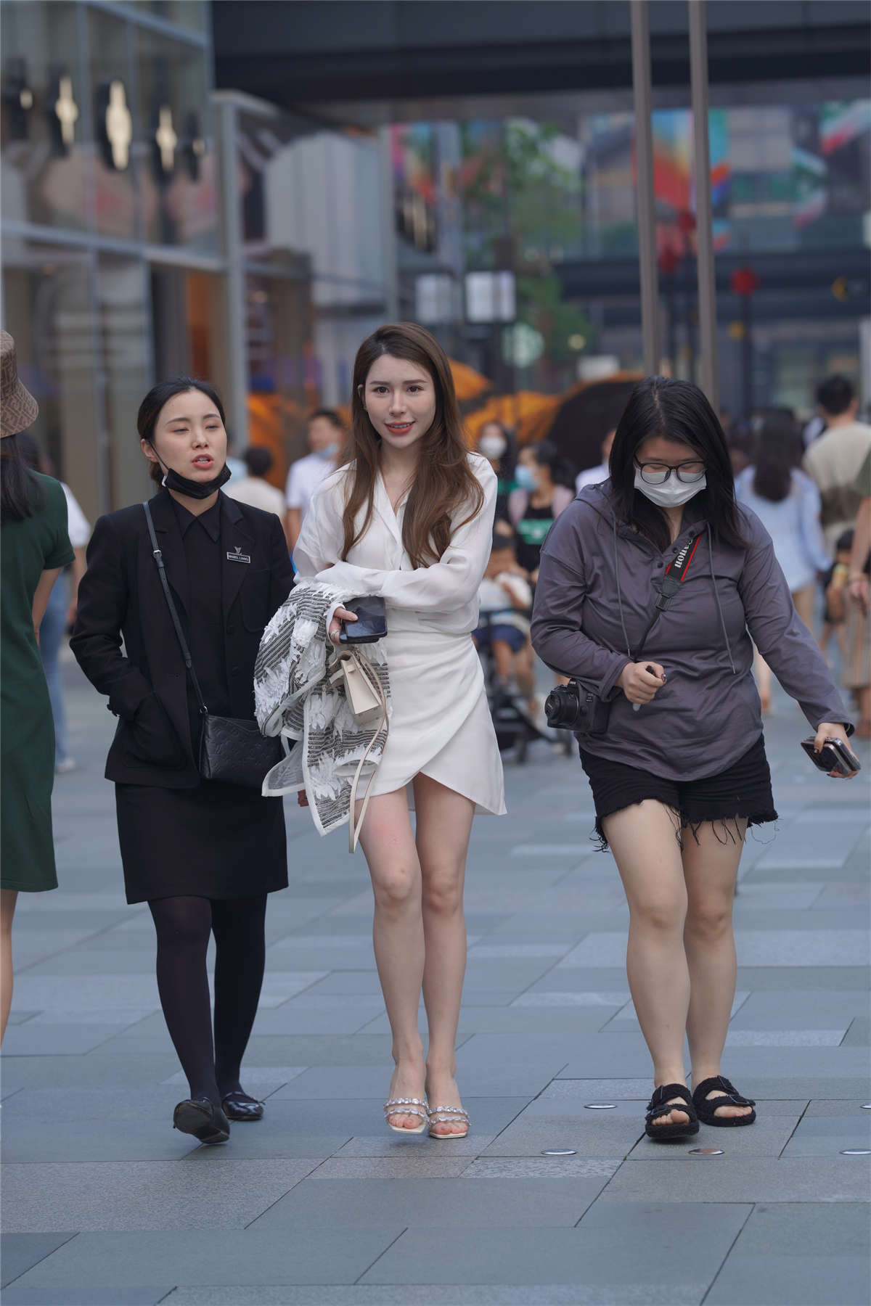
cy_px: 653
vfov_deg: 15.2
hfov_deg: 10.2
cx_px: 436
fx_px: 4899
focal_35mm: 135
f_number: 4
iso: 250
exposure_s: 1/400
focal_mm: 135
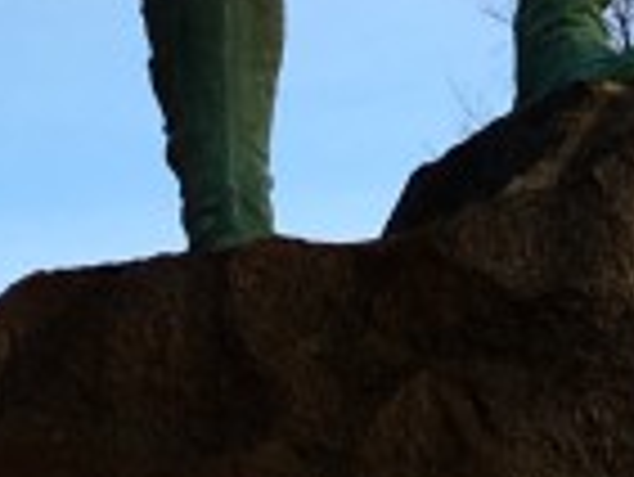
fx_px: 3868
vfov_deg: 6.4
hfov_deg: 9.3
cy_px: -968
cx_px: 616
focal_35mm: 211
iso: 25
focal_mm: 4.15
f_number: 2.2
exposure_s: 1/569
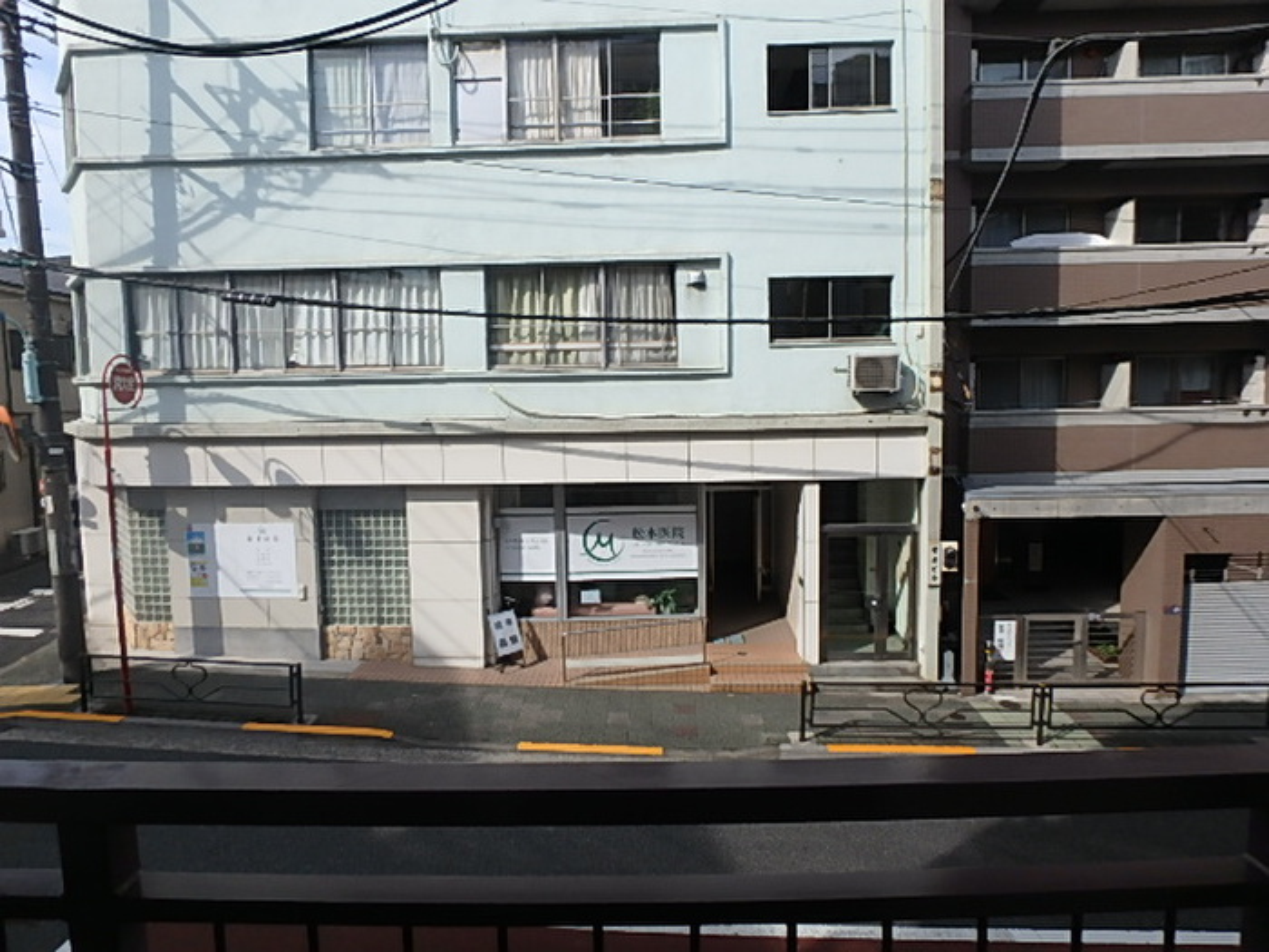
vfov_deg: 63.4
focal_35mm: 21
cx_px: 634
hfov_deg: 79.0
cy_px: 476
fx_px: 770
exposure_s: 1/800
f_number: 3.5
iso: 125
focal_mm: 3.7
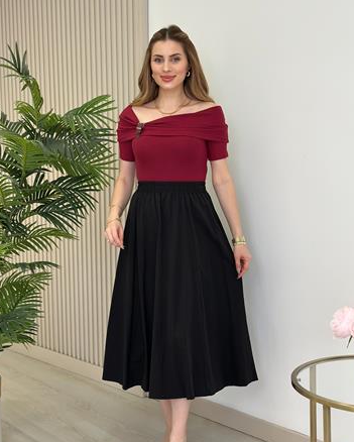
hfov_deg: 26.7
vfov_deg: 33.0
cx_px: 180
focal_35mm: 57
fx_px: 746
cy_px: 236
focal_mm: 6.86
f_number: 1.78
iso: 80
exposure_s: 1/308
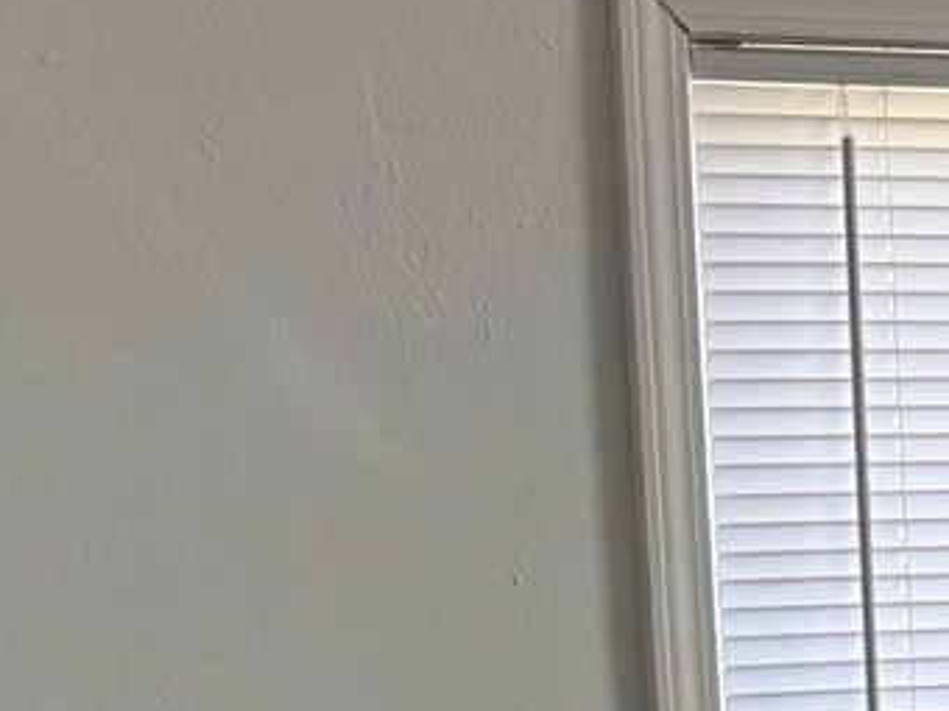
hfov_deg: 12.8
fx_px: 4030
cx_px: 1407
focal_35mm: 147
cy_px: 1210
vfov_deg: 9.7
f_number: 1.6
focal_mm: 5.96
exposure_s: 1/122
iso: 32
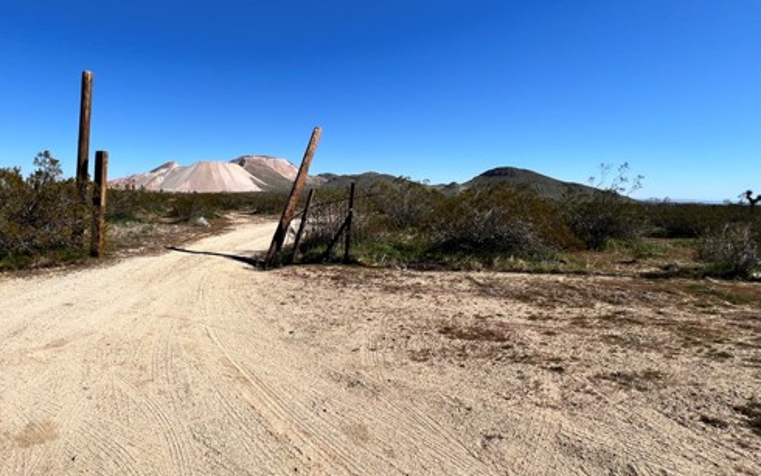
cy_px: 157
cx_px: 308
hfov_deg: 90.0
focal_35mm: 18
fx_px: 373
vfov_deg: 63.3
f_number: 1.8
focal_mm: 1.57
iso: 32
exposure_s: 1/2273
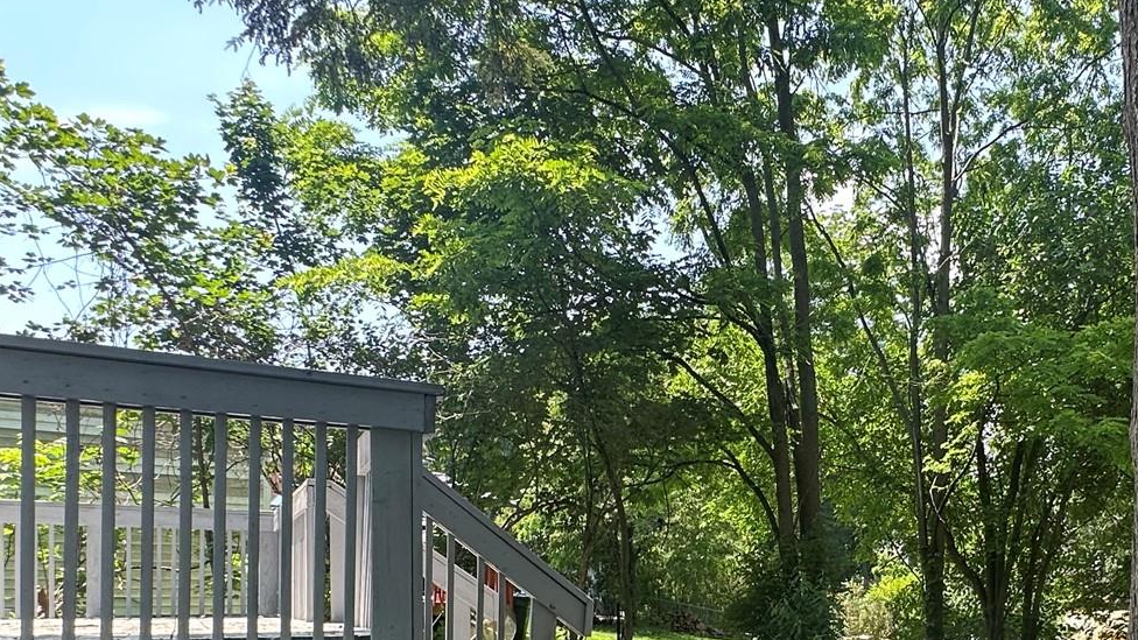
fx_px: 966
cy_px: 590
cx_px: 836
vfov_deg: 34.4
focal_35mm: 32
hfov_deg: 58.3
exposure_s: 1/212
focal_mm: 2.22
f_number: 2.2
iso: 40
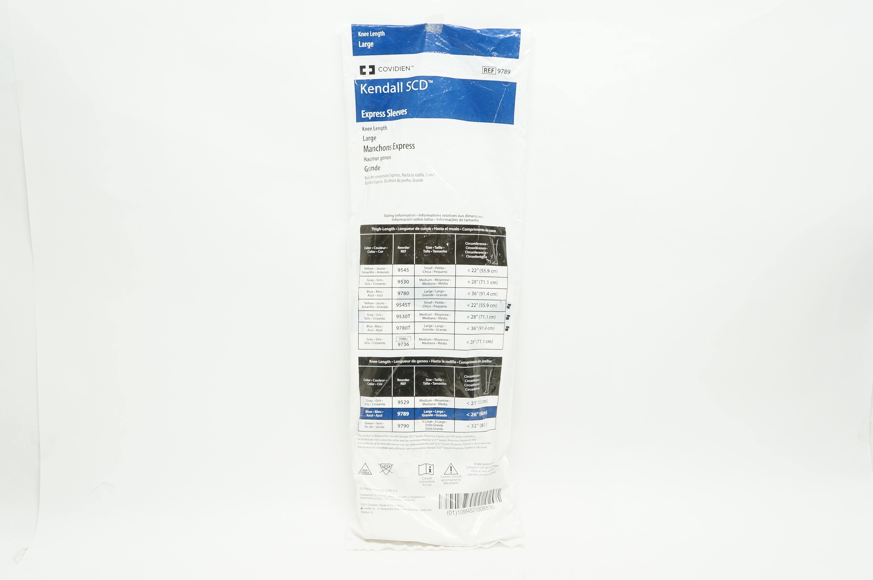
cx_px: 436
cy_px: 290
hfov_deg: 49.6
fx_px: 945
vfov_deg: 34.1
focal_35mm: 39
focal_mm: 26
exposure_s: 1/40
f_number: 6.3
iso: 400
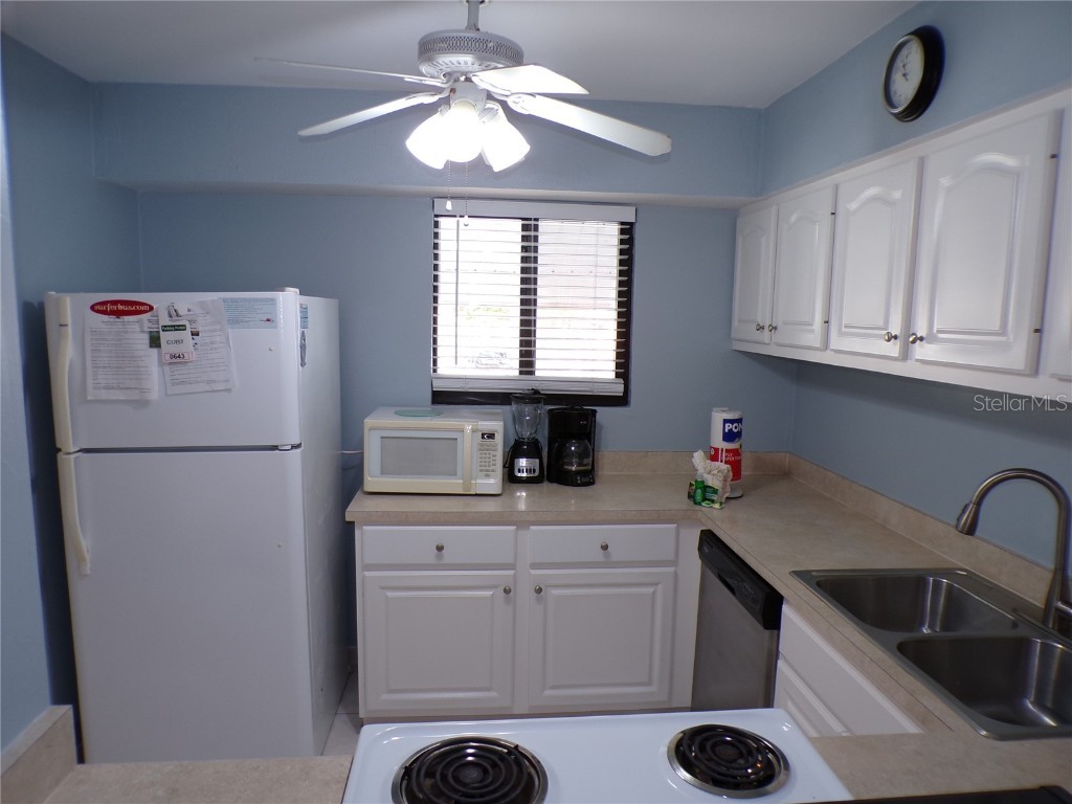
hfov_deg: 71.6
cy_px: 402
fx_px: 743
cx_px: 536
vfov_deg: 56.8
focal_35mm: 24
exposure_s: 1/40
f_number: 3
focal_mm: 4.3
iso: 100
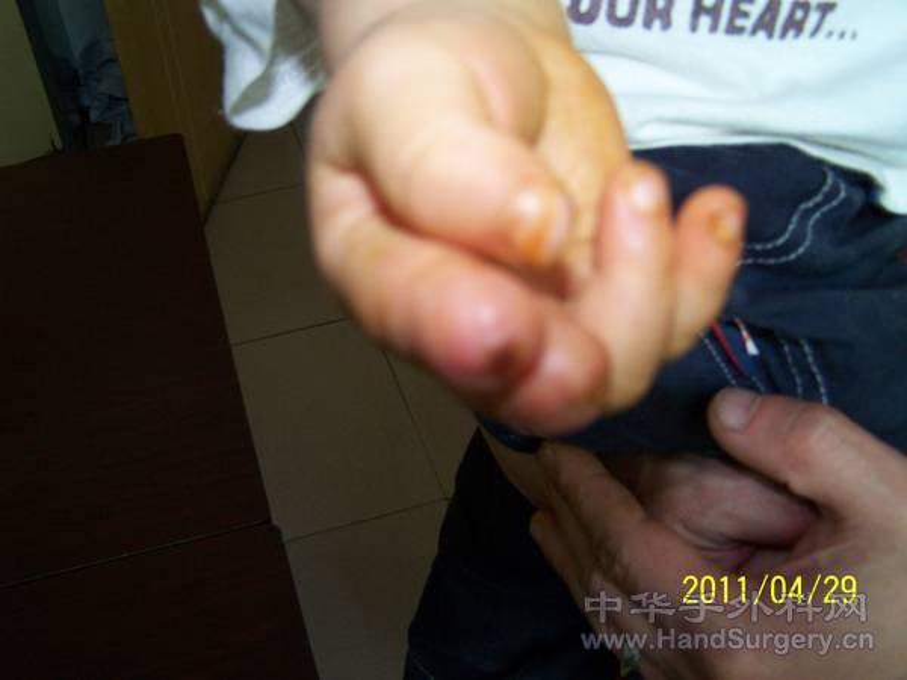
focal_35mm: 38
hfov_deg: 49.0
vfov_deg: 37.7
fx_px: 996
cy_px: 340
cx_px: 454
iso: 140
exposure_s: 1/60
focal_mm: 6.3
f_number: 2.8
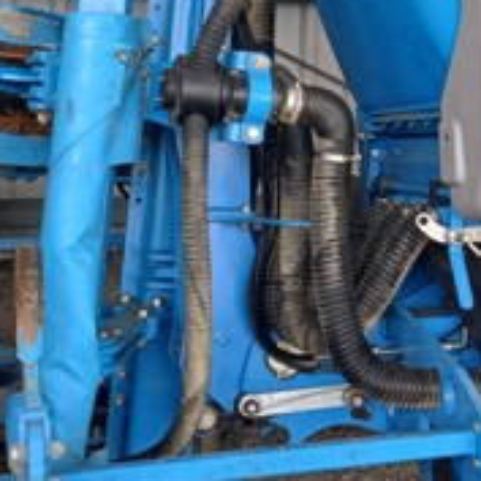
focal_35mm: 80
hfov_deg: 20.7
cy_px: 133
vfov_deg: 21.5
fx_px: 1258
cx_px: 516
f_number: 1.8
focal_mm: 4.65
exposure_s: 1/159
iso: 50
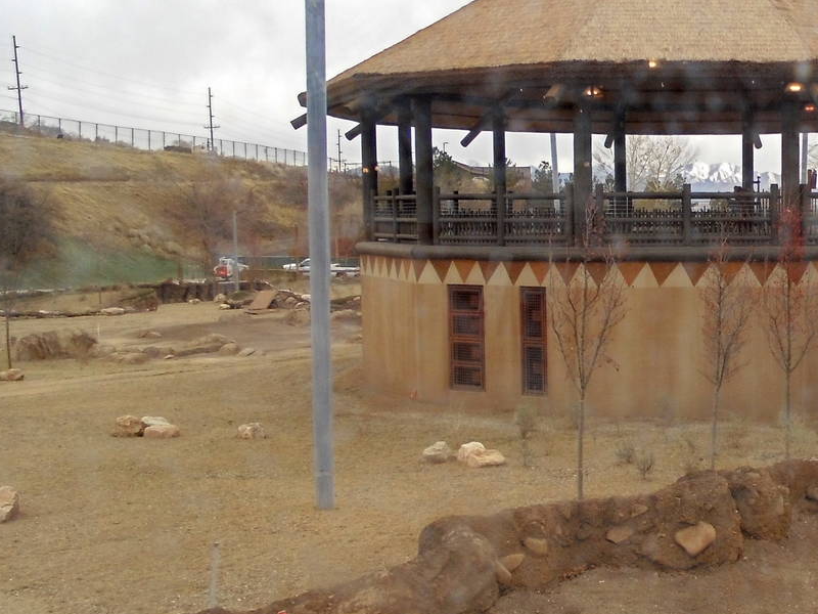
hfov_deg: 34.6
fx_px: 1229
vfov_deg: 28.0
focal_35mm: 52
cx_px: 744
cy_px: 310
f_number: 3.5
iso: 80
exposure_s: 1/125
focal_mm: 4.6
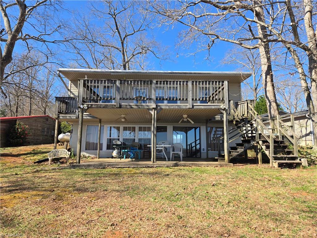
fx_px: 211
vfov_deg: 58.9
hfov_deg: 73.9
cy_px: 119
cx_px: 158
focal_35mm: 23
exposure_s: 1/939
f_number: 1.8
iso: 25
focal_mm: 5.4
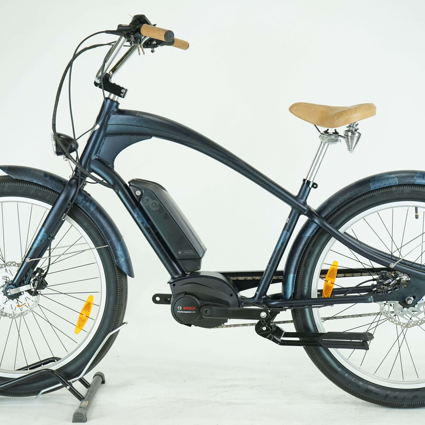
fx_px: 945
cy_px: 212
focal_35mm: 68
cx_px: 217
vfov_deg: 25.4
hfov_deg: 25.4
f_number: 5.6
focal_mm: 53
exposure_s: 1/200
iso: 1600
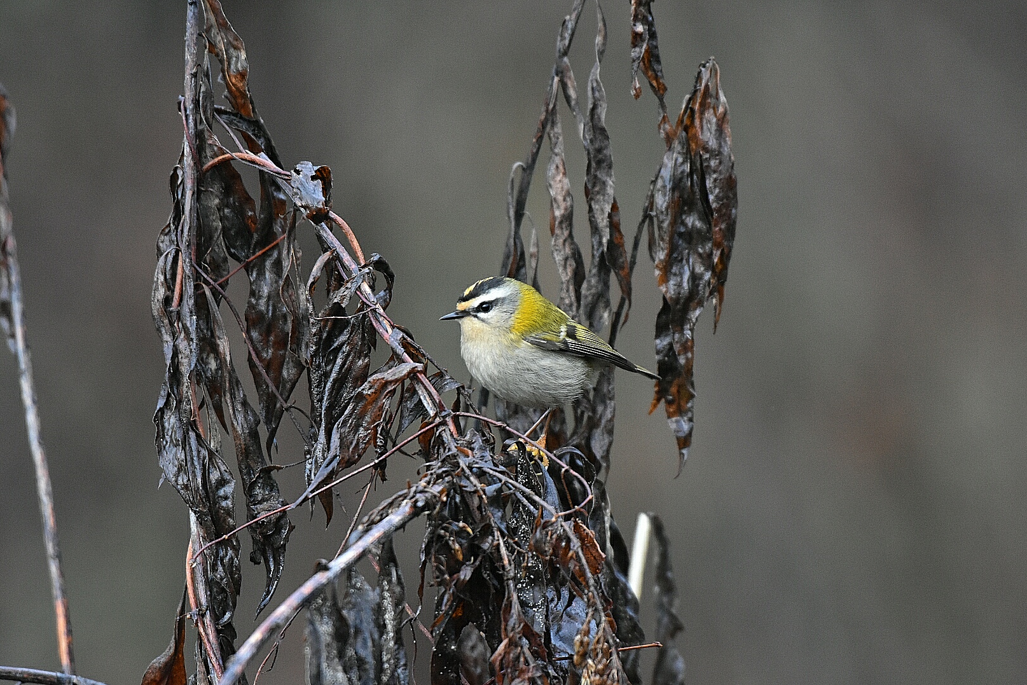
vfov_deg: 2.1
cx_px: 514
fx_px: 18886
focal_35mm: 662
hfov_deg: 3.1
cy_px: 343
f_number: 5.6
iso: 2500
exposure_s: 1/125
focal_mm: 440
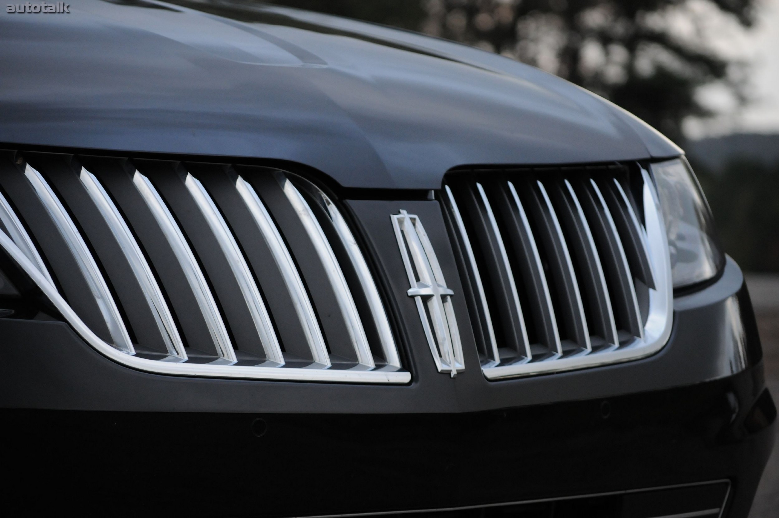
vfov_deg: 10.6
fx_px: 2788
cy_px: 259
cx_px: 390
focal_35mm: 129
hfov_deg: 15.9
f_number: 4.2
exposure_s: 1/320
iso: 1000
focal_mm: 86
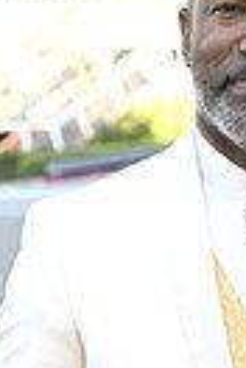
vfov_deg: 9.7
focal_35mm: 209
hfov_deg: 6.5
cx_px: 257
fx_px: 2142
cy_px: 404
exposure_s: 1/320
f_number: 5.6
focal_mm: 69
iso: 640
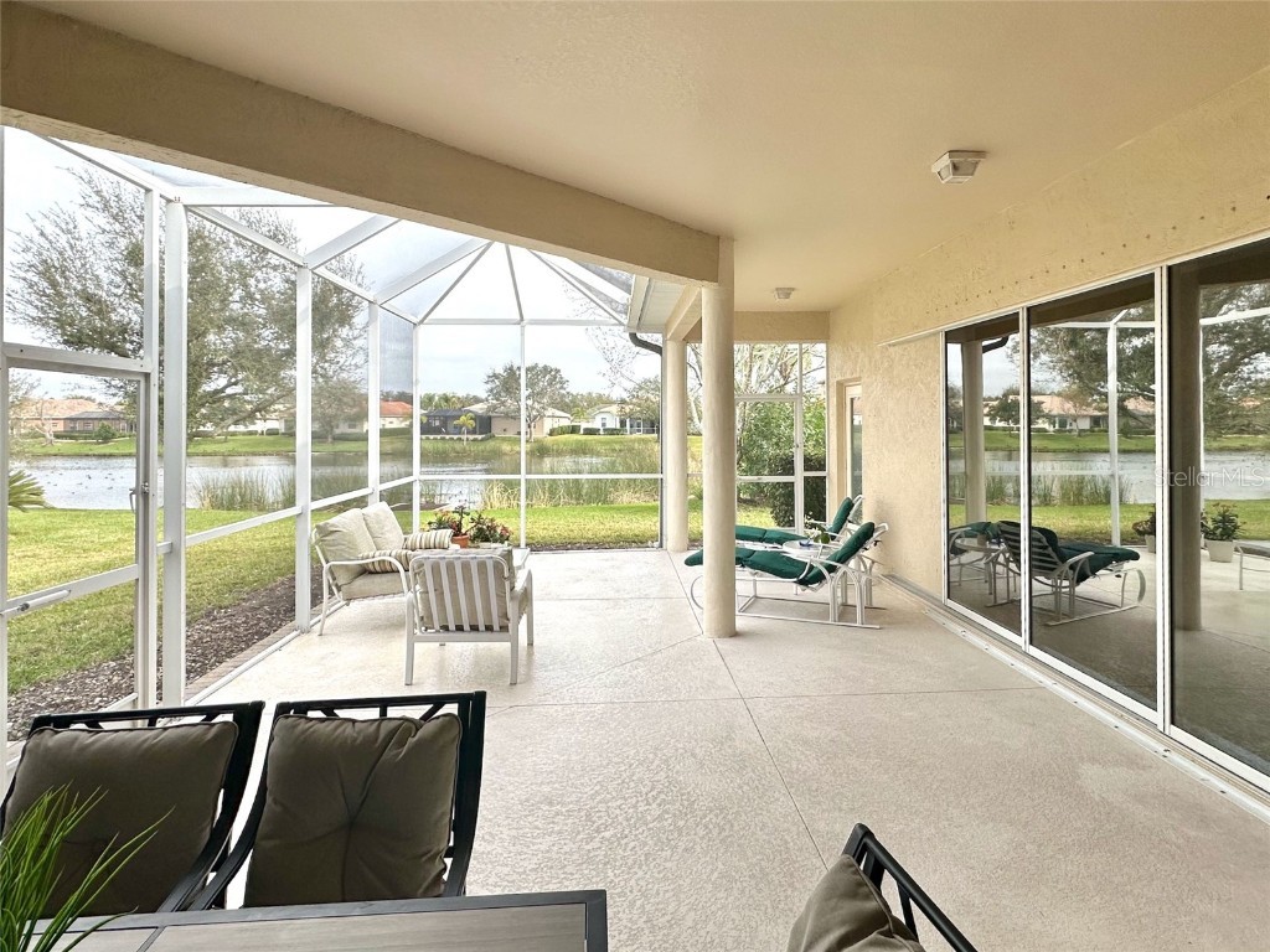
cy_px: 476
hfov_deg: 102.1
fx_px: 514
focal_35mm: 14
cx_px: 635
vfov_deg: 85.7
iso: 40
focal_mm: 2.22
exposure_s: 1/513
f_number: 2.2
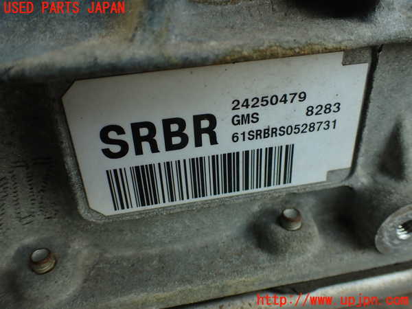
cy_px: 154
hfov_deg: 56.8
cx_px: 206
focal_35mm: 32
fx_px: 381
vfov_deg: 44.2
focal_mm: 5.79
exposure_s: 1/40
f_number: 2.4
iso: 200
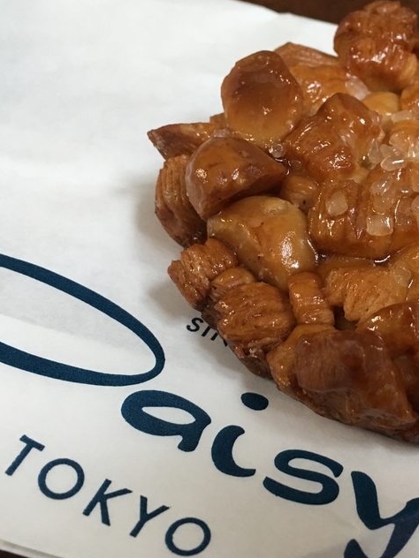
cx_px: 338
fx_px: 759
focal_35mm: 47
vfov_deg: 40.4
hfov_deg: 30.1
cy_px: 282
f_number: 2.2
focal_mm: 4.15
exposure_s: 1/15
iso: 64
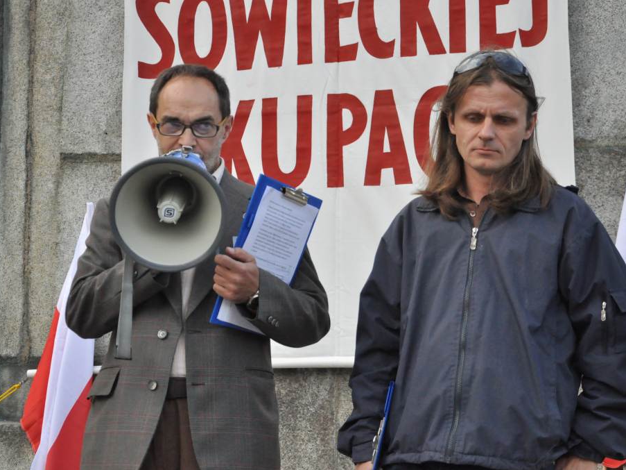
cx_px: 351
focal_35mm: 74
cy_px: 235
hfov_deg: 26.5
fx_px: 1330
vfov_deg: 20.0
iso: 2000
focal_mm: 45
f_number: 4.8
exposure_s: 1/2500
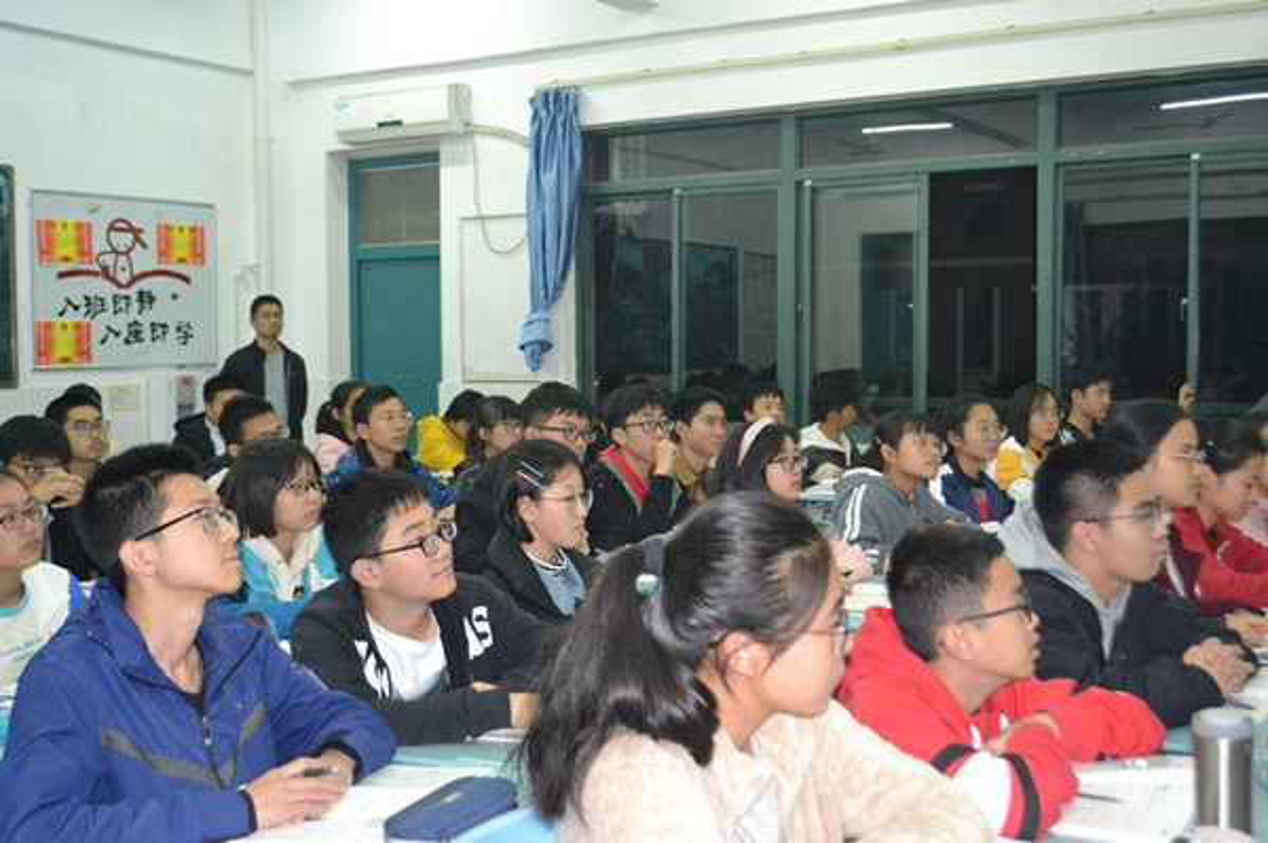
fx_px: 1478
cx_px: 634
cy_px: 422
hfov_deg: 46.4
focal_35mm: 42
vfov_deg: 31.8
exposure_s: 1/60
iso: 3200
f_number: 4.5
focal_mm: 28
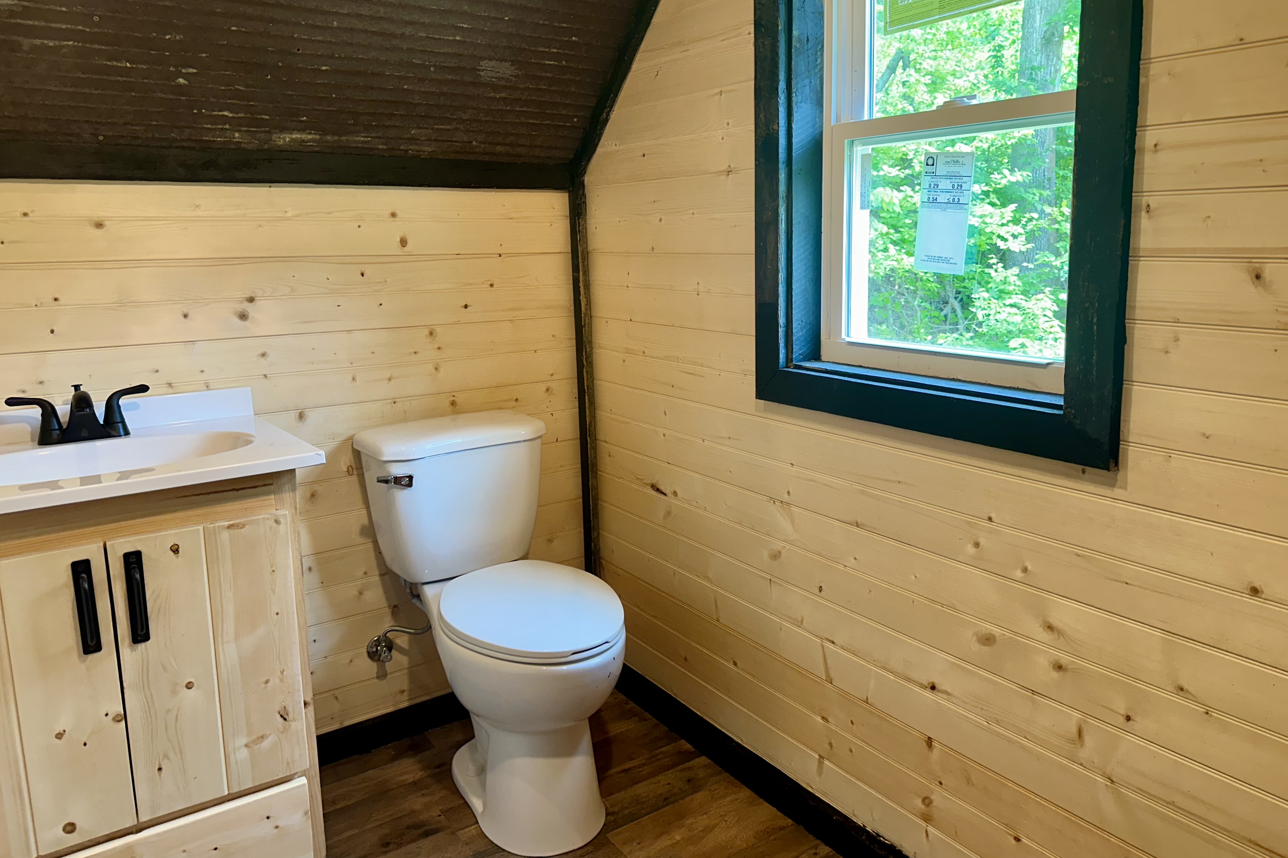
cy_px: 383
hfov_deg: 71.5
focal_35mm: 25
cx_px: 644
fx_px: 894
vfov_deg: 51.2
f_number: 1.78
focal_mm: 6.86
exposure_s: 1/120
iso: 160
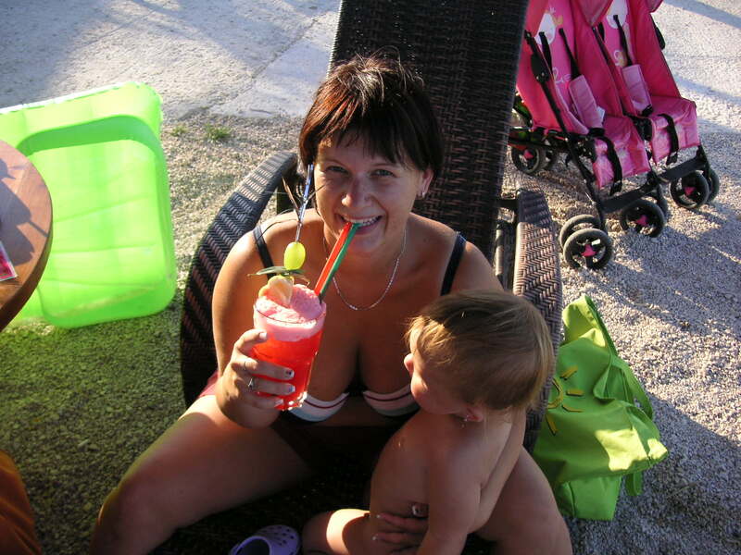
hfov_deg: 50.1
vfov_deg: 38.7
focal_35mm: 37
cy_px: 278
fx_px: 792
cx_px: 370
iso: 50
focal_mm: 6.1
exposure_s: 1/350
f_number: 2.8
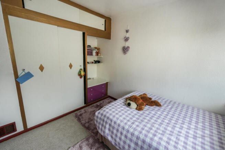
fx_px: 94
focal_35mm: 15
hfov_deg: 100.4
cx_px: 112
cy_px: 75
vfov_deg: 77.4
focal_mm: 10
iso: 500
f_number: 4
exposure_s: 1/160
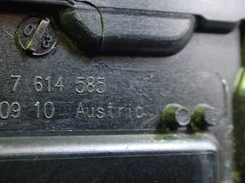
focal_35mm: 53
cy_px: 89
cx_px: 33
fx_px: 375
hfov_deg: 34.5
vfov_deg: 27.5
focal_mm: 5.4
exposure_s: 1/30
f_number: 2.3
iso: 1000
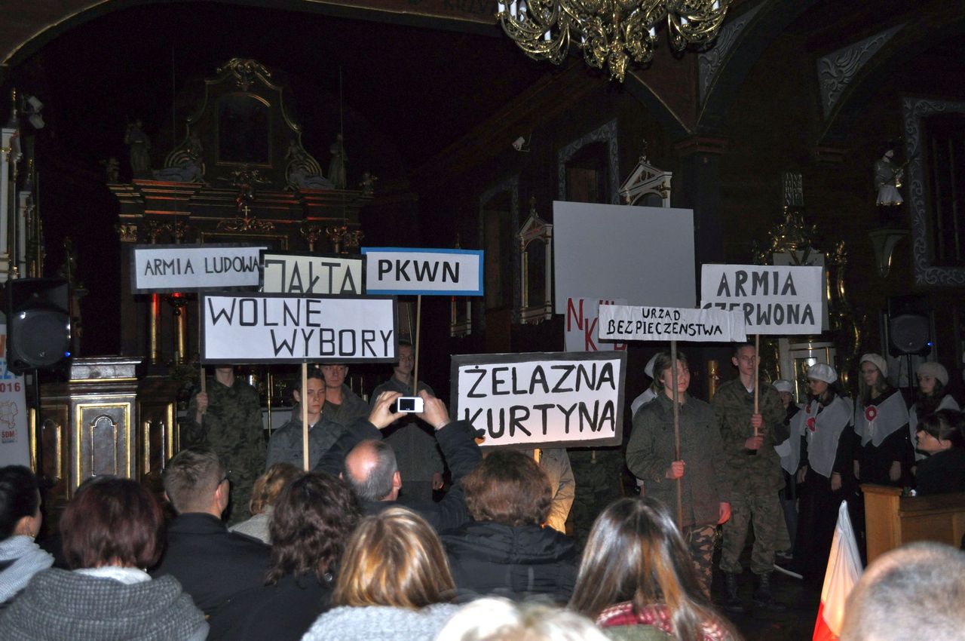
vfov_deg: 36.8
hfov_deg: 53.2
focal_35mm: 36
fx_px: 964
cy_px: 320
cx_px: 482
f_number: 4
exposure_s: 1/60
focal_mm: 24
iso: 800
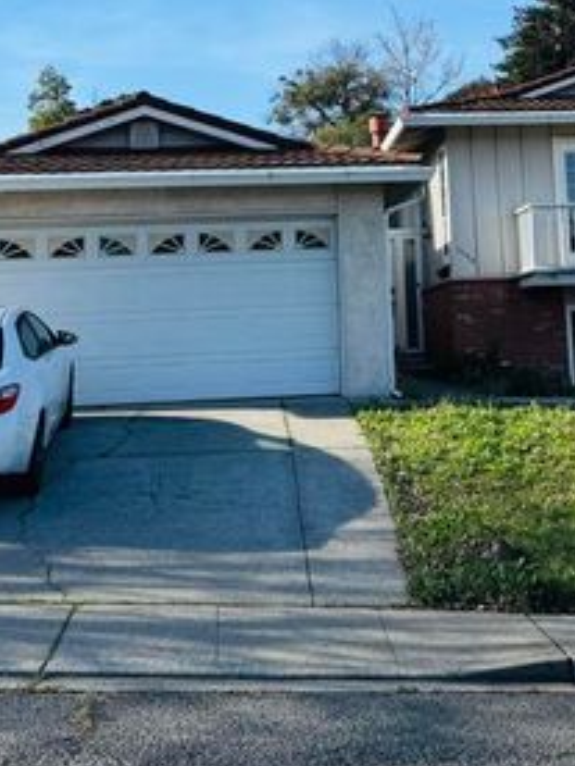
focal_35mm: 58
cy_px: 165
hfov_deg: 25.2
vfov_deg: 32.4
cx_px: 356
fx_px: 1285
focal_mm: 6.76
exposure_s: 1/3096
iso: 80
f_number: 1.78
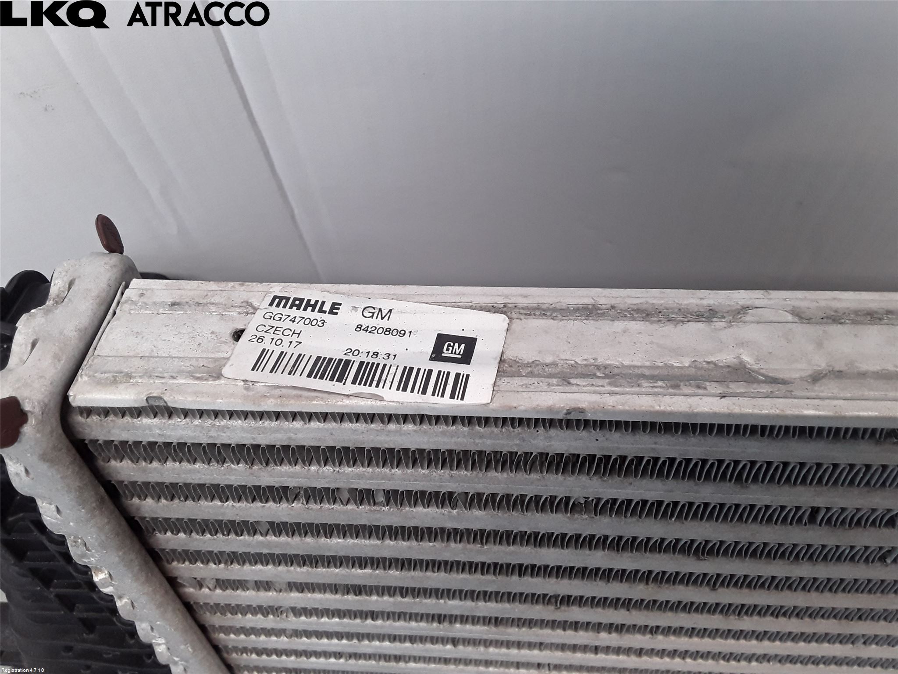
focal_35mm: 28
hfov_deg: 63.4
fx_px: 726
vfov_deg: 49.7
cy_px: 337
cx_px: 449
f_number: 1.9
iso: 100
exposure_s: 1/100
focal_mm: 2.91
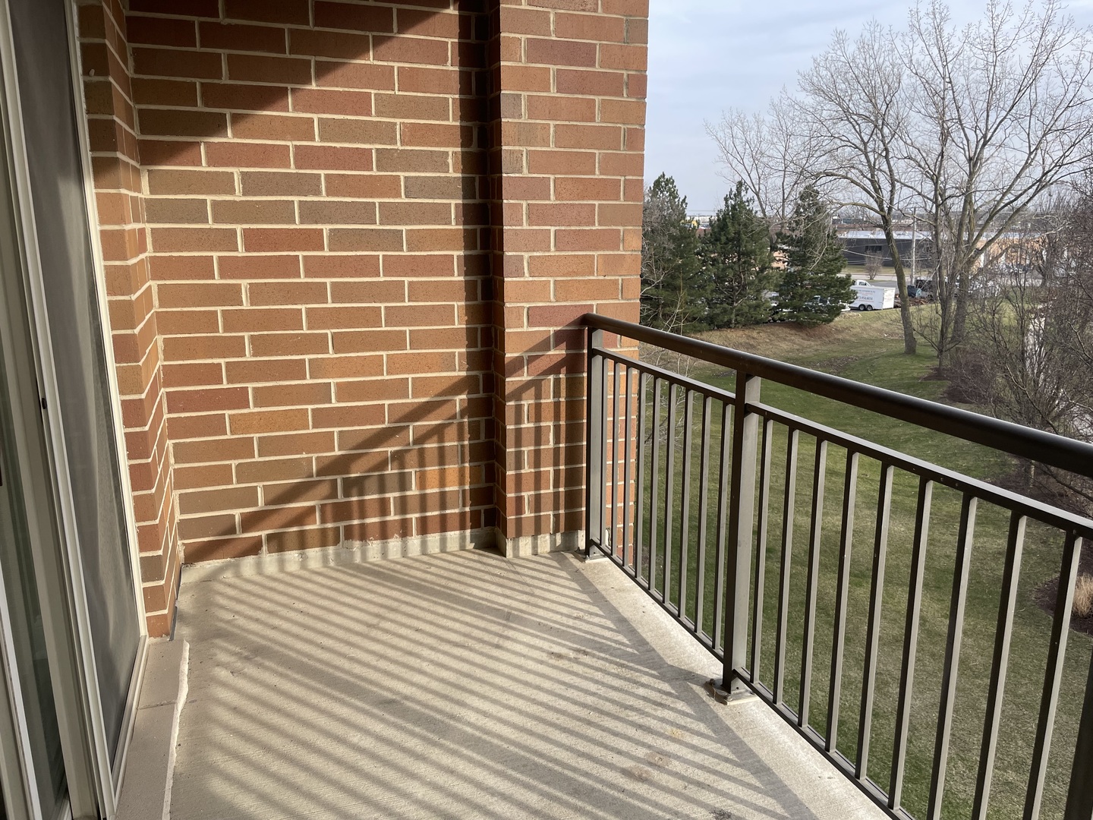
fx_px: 821
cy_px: 410
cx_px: 546
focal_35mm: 26
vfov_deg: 53.1
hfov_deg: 67.3
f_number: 1.6
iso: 32
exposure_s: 1/903
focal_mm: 4.2
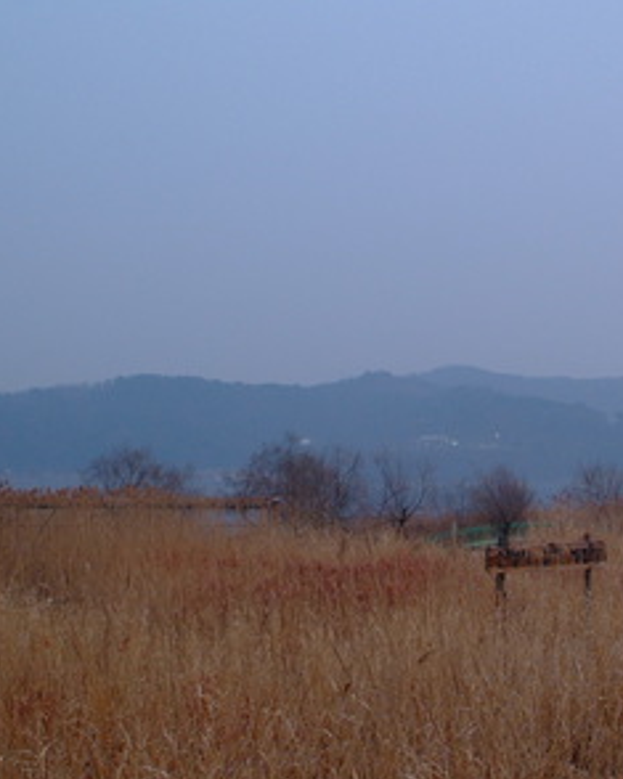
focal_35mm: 67
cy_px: 511
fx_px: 1545
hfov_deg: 22.4
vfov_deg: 28.2
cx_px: 537
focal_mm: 20
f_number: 4
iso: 400
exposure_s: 1/90
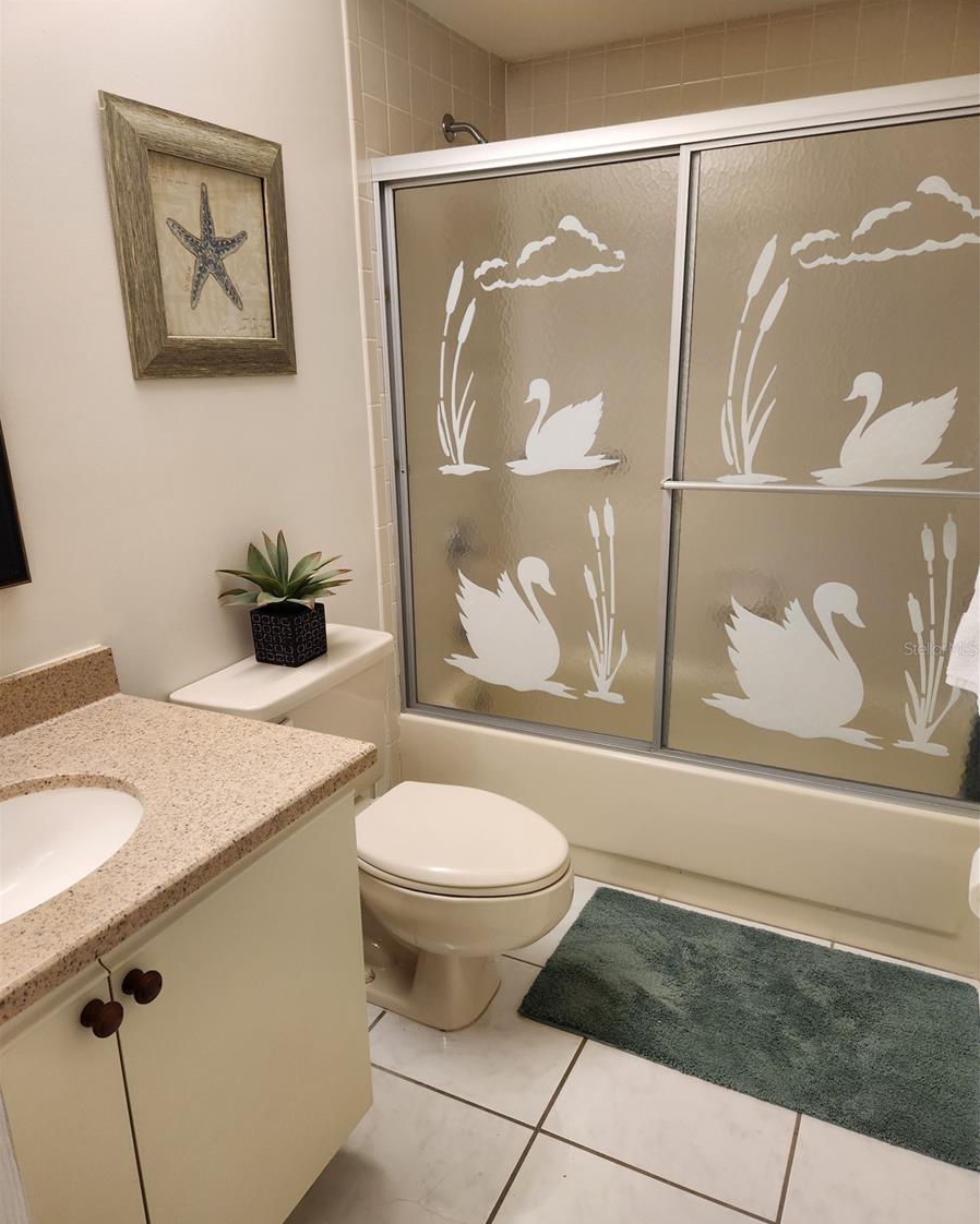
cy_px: 648
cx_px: 490
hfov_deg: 58.8
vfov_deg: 70.2
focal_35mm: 24
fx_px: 870
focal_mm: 5.4
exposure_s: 1/120
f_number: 1.8
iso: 125
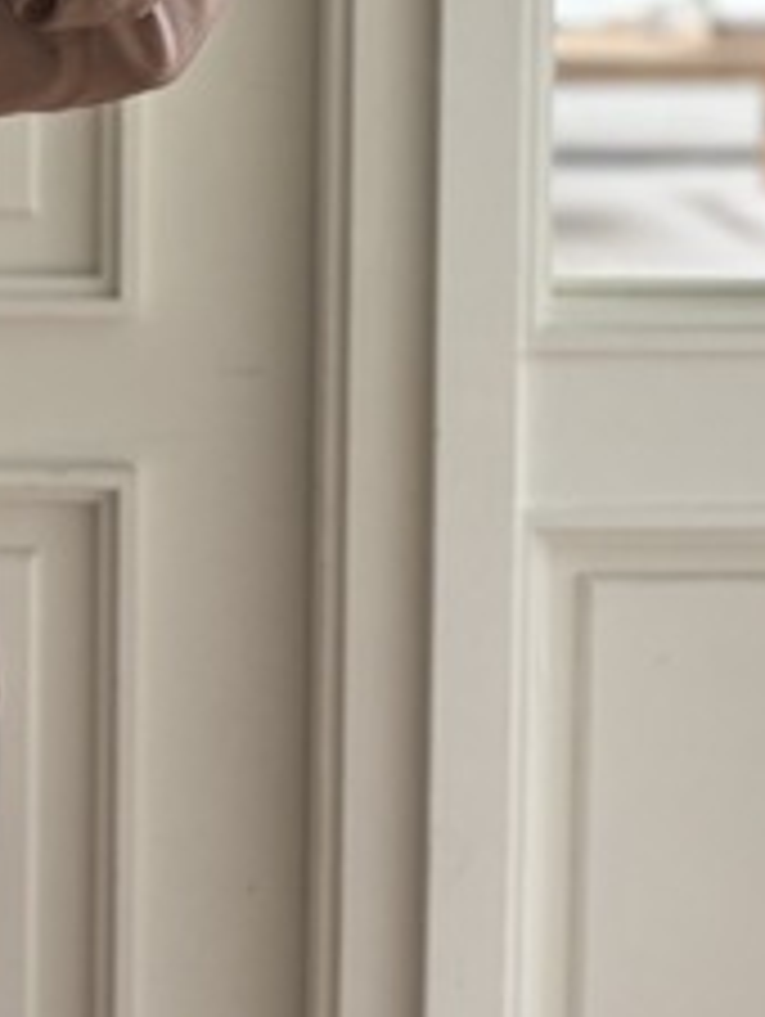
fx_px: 3382
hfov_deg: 12.7
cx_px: -81
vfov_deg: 16.5
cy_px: -176
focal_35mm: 115
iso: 125
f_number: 1.6
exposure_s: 1/112
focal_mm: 5.96
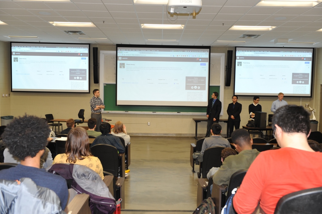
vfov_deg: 37.8
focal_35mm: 35
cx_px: 161
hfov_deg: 54.5
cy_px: 107
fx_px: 313
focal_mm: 35
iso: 1000
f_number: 5
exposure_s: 1/60
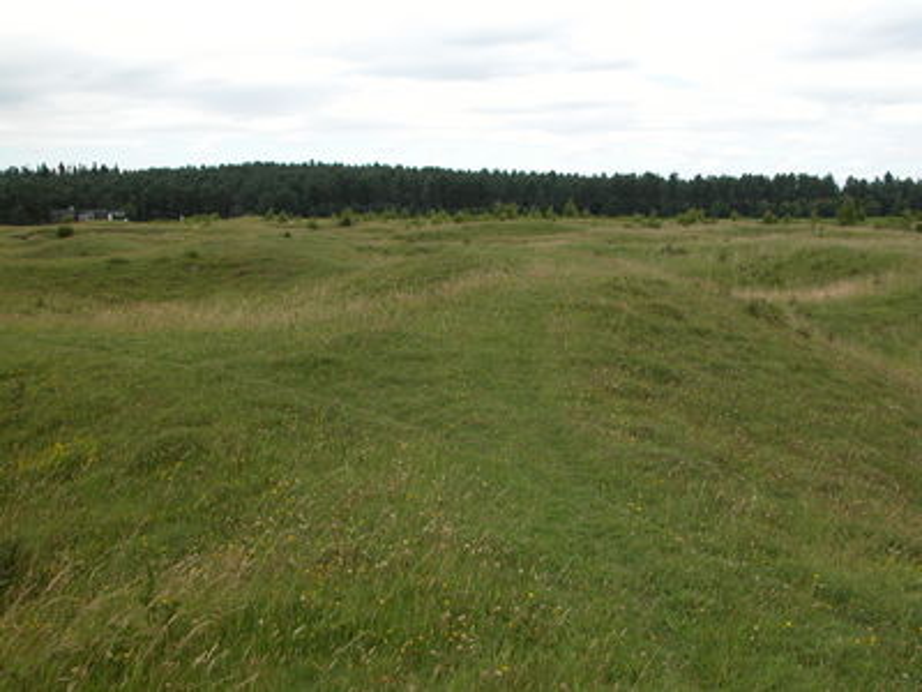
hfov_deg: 52.6
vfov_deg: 40.7
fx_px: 932
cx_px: 461
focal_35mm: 35
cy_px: 346
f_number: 5.6
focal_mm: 8.9
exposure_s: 1/206
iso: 100
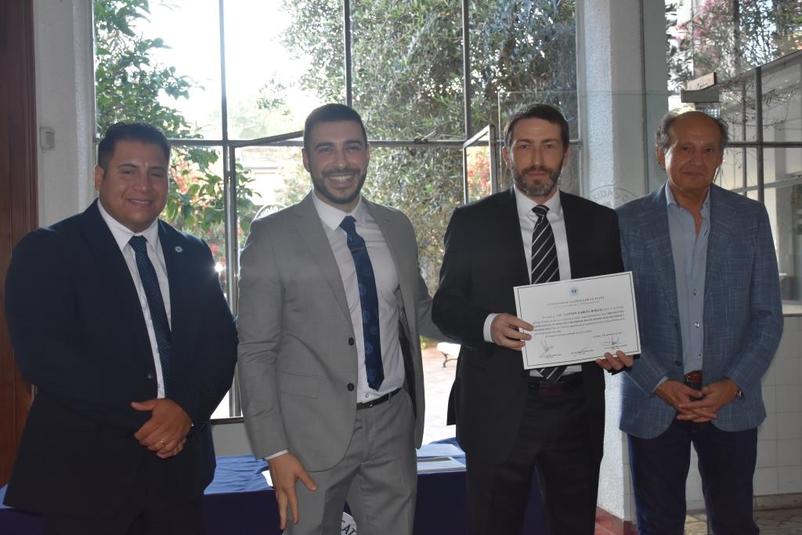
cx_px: 401
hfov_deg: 49.5
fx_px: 869
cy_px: 268
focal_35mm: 39
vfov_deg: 34.2
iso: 1250
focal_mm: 26
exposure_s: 1/125
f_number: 5.6
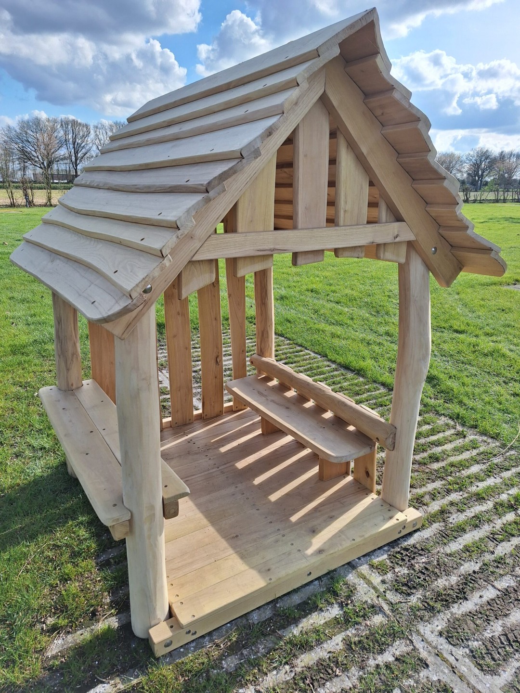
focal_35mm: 23
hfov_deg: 58.9
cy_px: 346
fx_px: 461
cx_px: 260
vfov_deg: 73.9
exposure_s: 1/1686
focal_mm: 5.54
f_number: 1.8
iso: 40
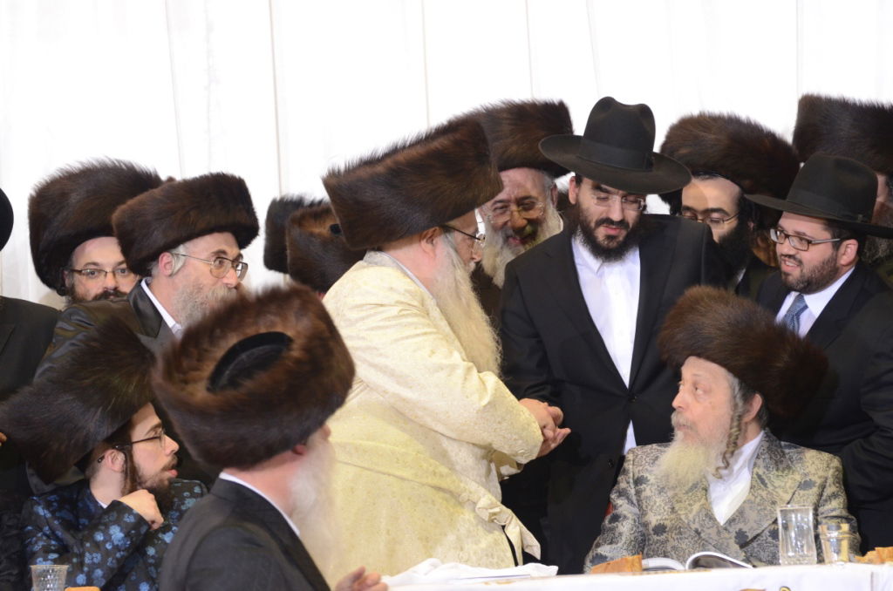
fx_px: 5383
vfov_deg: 6.3
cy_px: 296
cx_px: 446
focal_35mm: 218
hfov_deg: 9.5
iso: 1250
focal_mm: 145
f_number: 5.6
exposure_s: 1/100
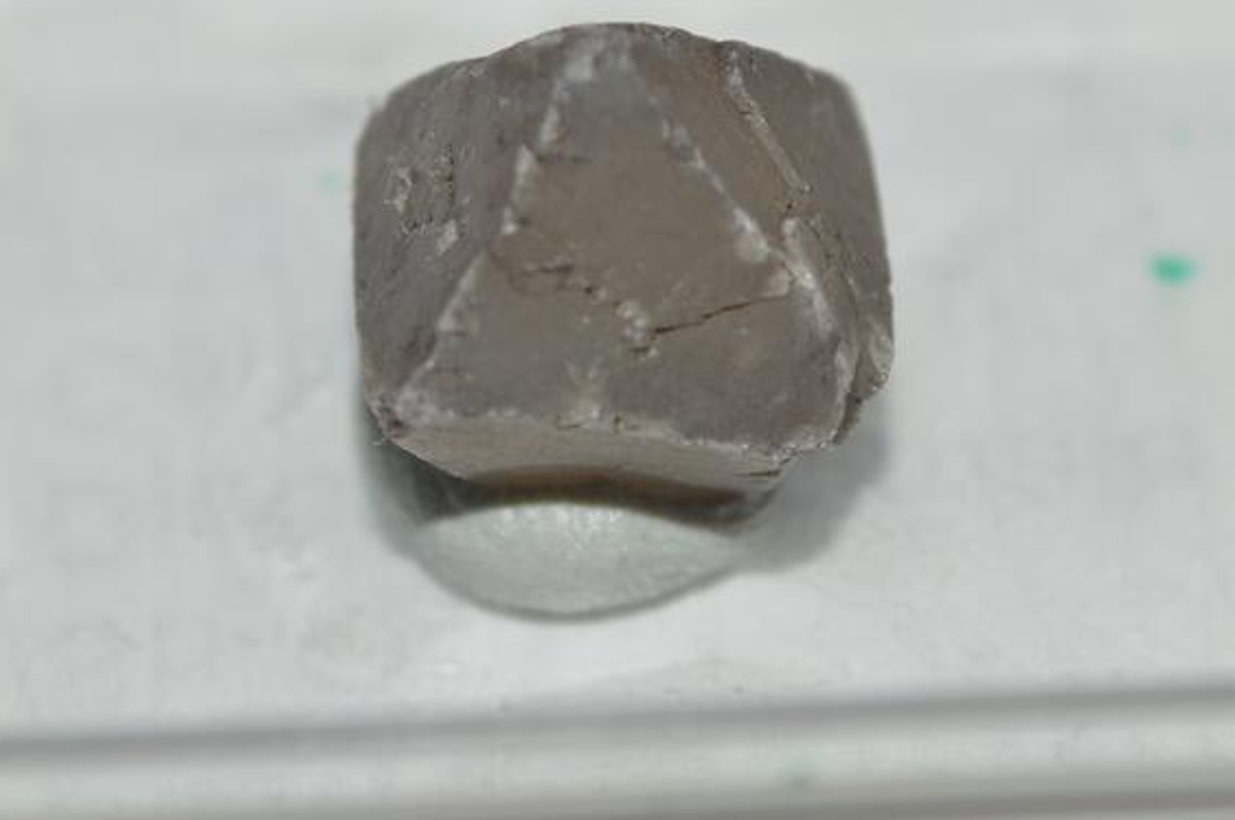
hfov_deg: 11.2
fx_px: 6274
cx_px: 717
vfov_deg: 7.5
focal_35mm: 183
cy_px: 234
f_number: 8
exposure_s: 1/60
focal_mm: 55
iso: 100
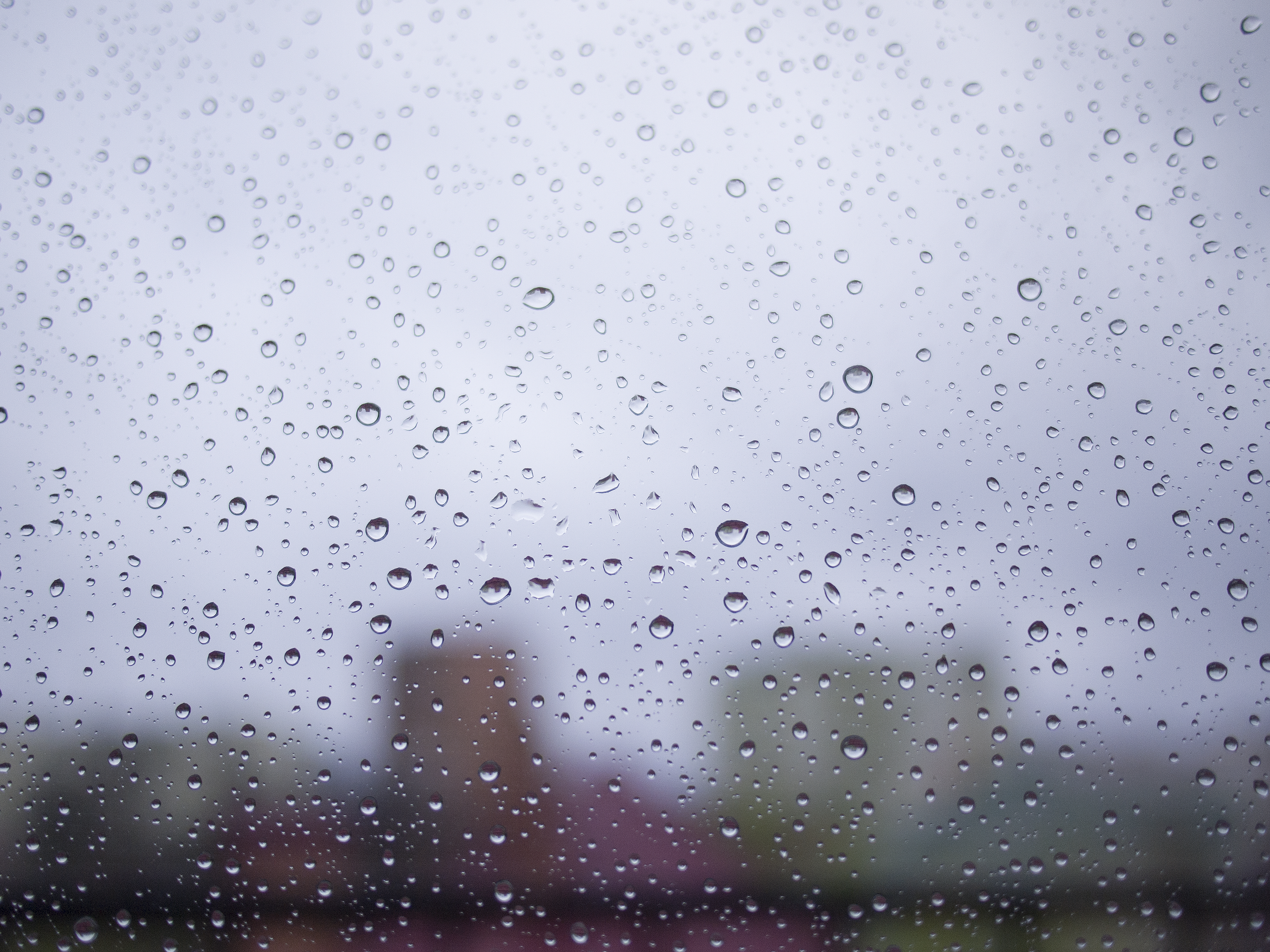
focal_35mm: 40
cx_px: 635
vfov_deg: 36.0
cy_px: 476
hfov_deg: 46.8
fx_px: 1468
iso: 200
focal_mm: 20
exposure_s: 1/2000
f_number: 1.7
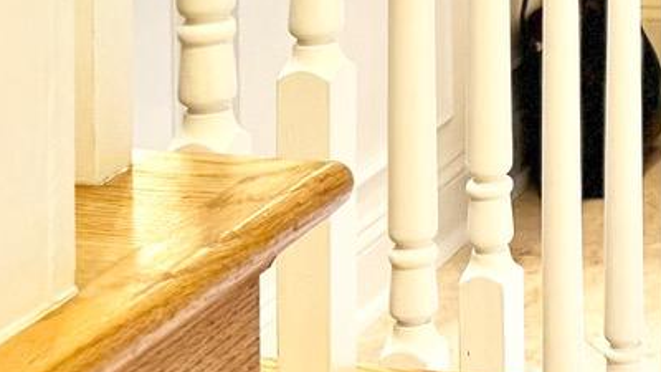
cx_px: 1026
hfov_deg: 14.8
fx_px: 2349
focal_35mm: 134
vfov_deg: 7.9
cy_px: -723
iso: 125
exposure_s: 1/120
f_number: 1.78
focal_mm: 6.76
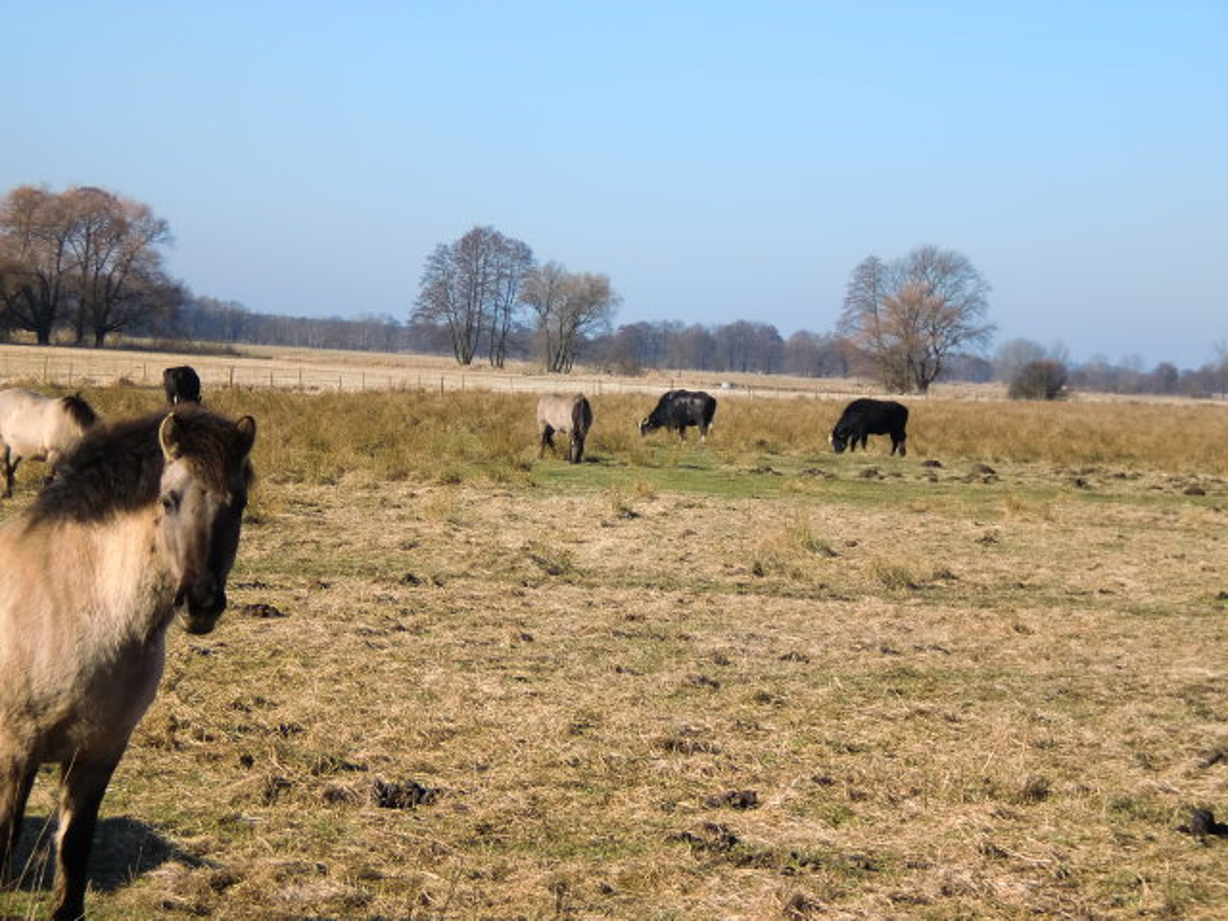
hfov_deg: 18.5
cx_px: 614
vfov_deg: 14.0
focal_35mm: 106
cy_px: 460
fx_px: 3760
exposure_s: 1/250
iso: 64
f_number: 5.9
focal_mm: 18.9
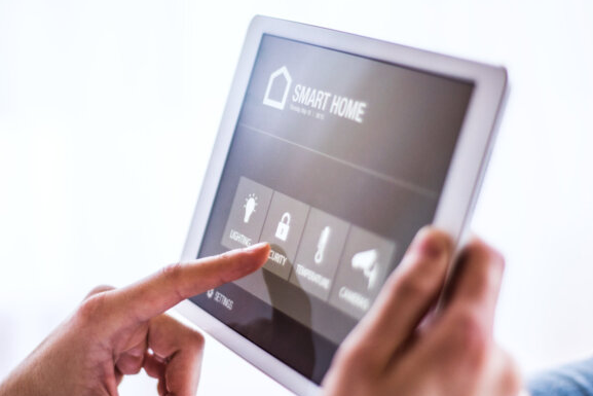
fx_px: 1285
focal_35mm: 78
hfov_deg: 25.9
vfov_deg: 17.5
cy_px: 181
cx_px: 224
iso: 400
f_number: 2
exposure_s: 1/160
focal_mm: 50
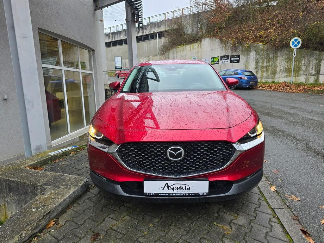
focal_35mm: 23
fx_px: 215
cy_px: 122
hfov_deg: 73.9
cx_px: 162
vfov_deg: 58.9
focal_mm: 6.3
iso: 64
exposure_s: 1/180
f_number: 1.7
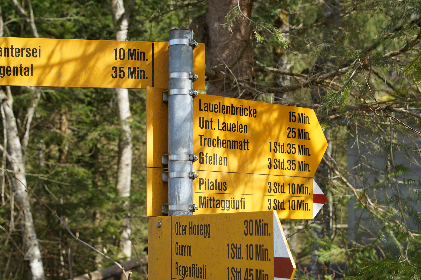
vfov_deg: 24.4
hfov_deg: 36.2
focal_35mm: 55
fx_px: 643
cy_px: 209
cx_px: 197
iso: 100
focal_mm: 35
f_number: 6.3
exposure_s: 1/160
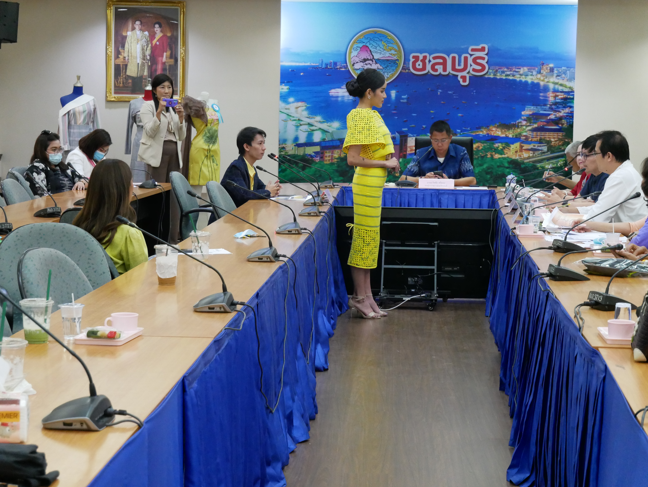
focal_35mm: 80
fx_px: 1498
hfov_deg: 24.4
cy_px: 244
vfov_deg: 18.4
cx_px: 324
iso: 3200
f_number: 5.5
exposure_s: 1/50
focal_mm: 40
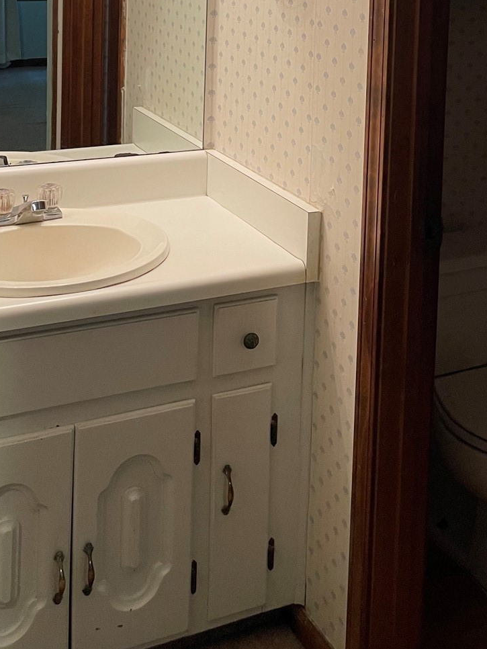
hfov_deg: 27.4
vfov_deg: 33.1
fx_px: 994
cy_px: -2
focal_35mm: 53
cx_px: 325
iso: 100
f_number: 1.6
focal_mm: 5.1
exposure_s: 1/60
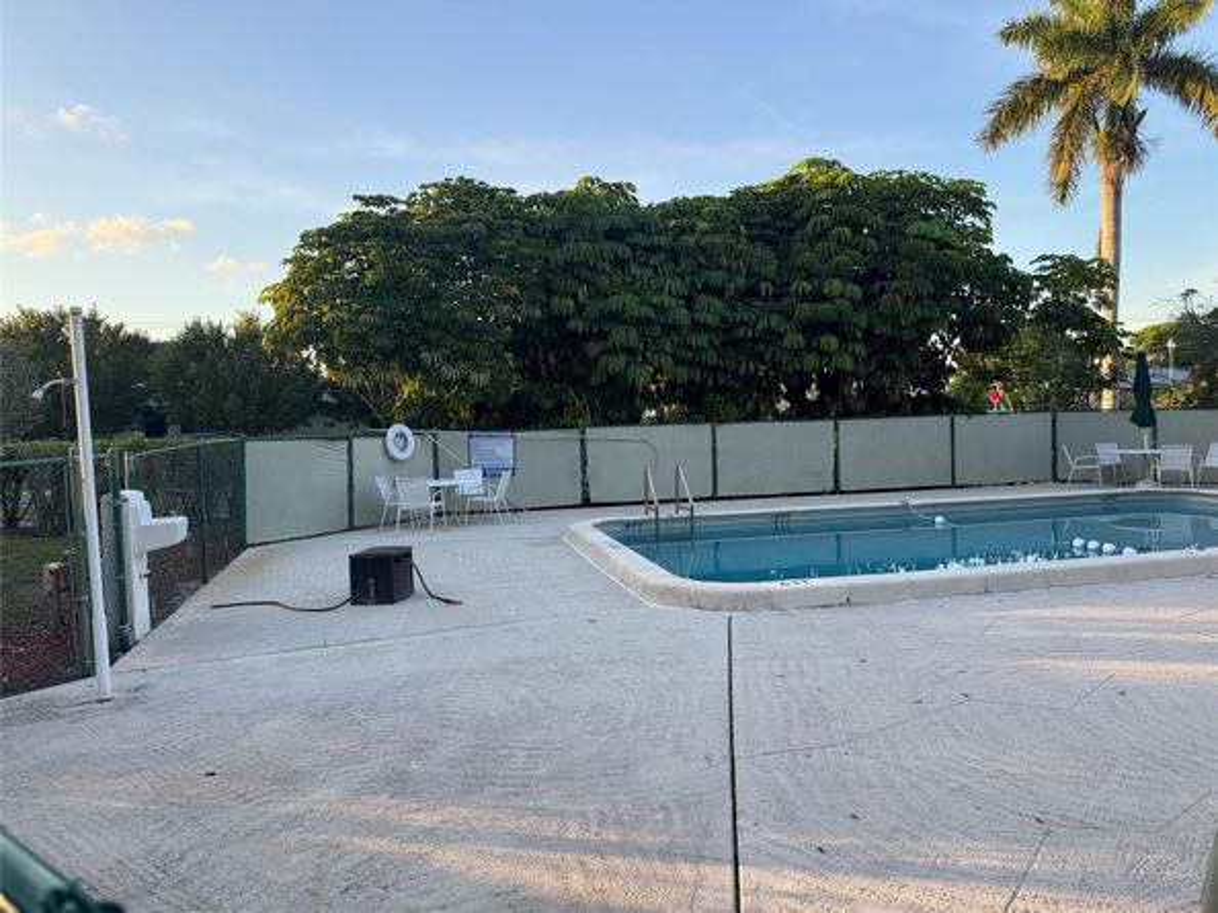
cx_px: 609
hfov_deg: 71.6
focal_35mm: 24
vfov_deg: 56.8
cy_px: 456
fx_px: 844
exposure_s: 1/621
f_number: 1.78
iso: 80
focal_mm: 6.76
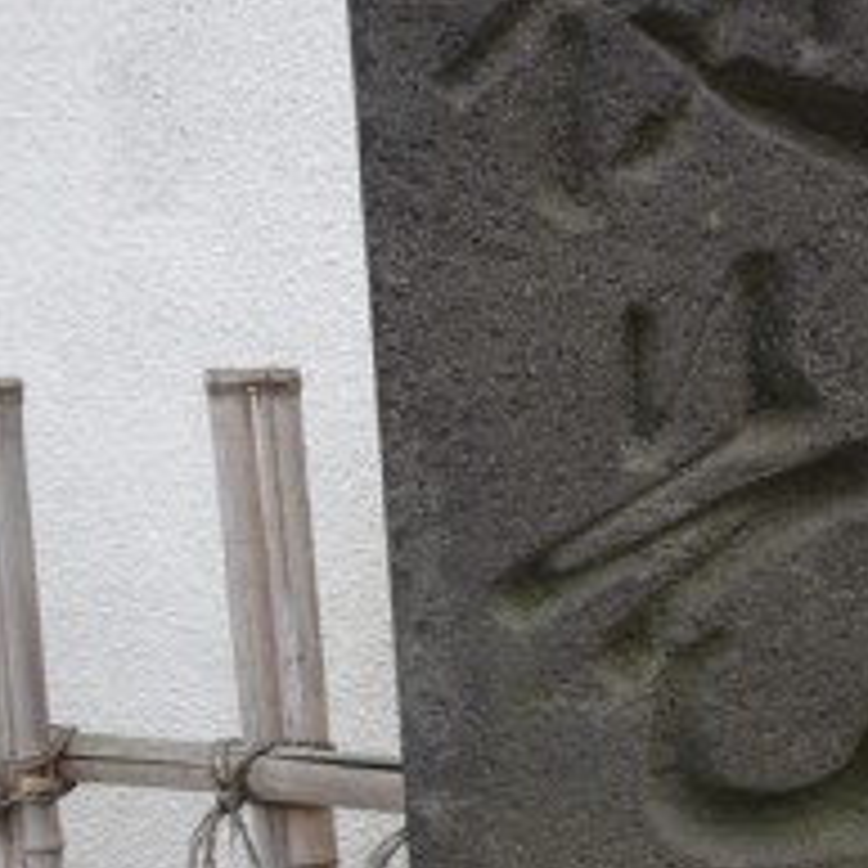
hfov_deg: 30.1
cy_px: 711
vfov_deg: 30.2
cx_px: 731
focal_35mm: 55
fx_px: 1560
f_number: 3.5
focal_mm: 4.13
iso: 80
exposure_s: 1/320
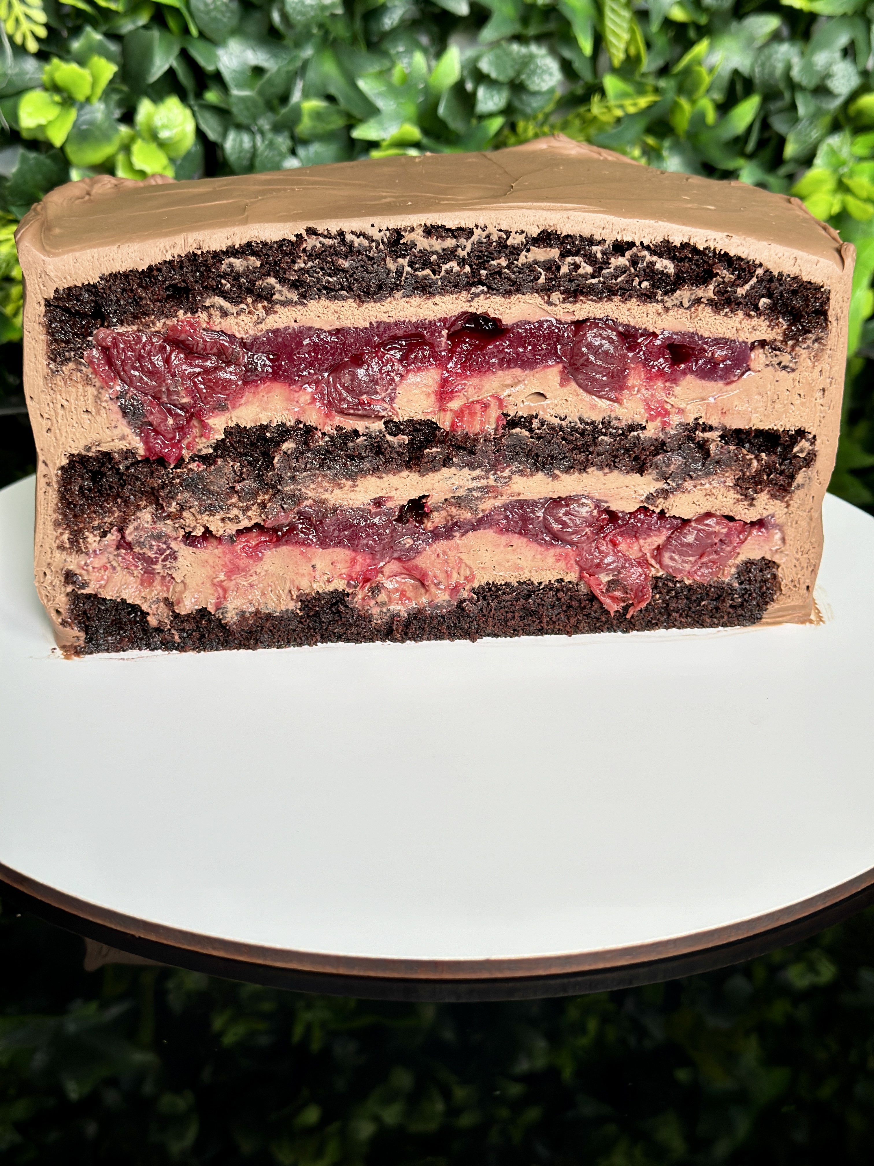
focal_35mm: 48
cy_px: 583
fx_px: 1616
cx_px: 437
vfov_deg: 39.7
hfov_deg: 30.3
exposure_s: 1/121
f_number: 1.78
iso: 80
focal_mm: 6.86
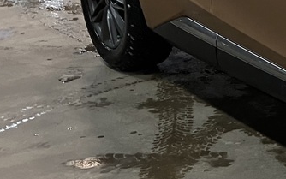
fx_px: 998
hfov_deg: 14.2
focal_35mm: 128
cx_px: 538
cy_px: 31
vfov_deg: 10.2
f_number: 1.8
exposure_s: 1/50
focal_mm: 3.99
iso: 100
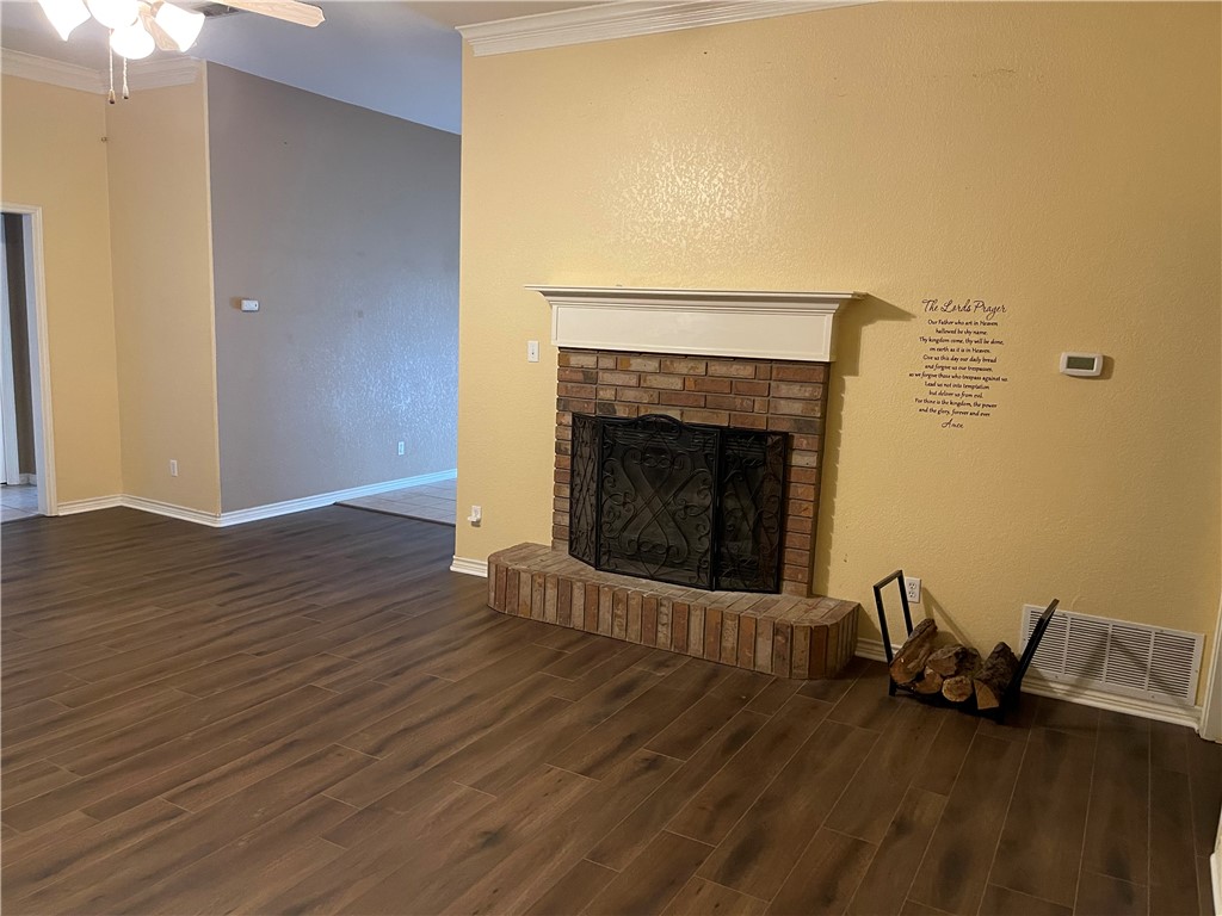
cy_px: 458
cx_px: 611
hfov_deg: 69.4
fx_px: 883
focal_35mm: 25
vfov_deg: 54.9
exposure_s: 1/60
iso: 500
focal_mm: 5.1
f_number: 1.6
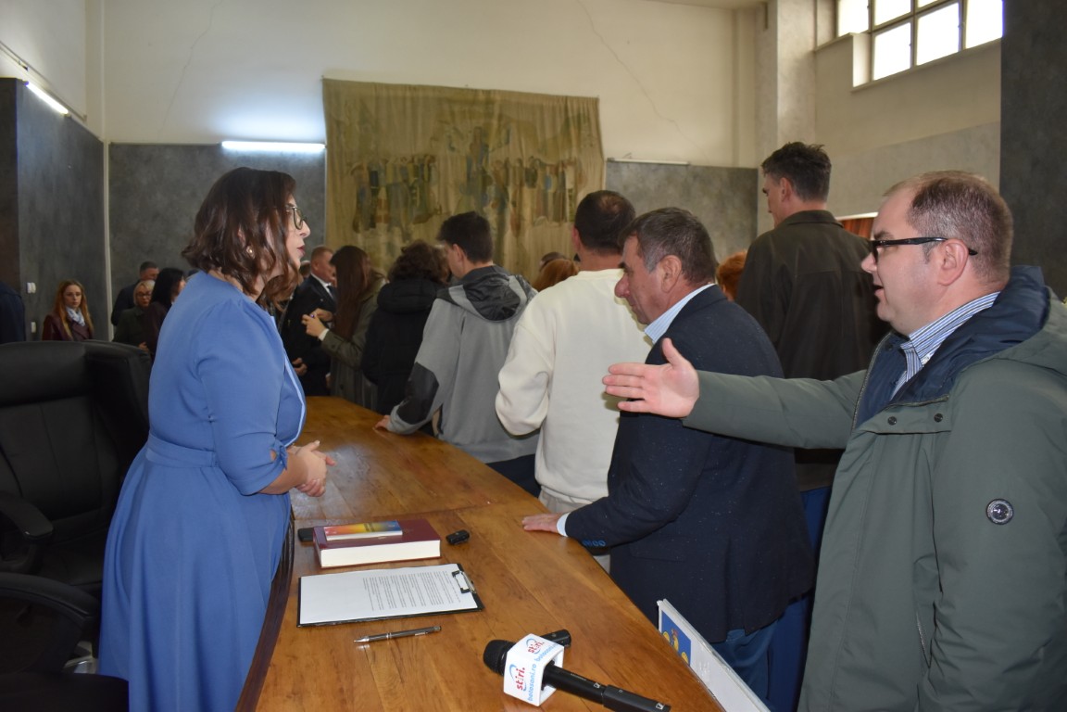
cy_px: 356
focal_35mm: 27
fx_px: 800
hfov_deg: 67.4
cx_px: 534
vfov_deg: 47.9
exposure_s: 1/80
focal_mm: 18
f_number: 4.5
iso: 800
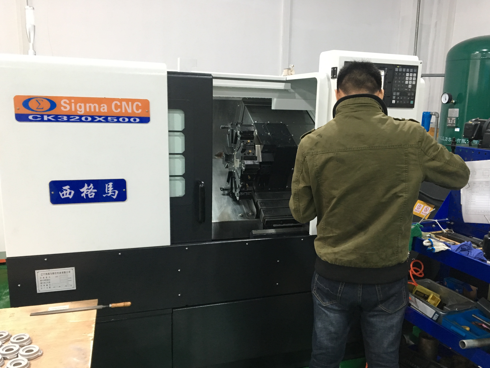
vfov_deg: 41.7
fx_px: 481
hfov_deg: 53.9
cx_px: 271
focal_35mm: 34
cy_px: 209
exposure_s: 1/33
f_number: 2.2
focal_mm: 4.15
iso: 200
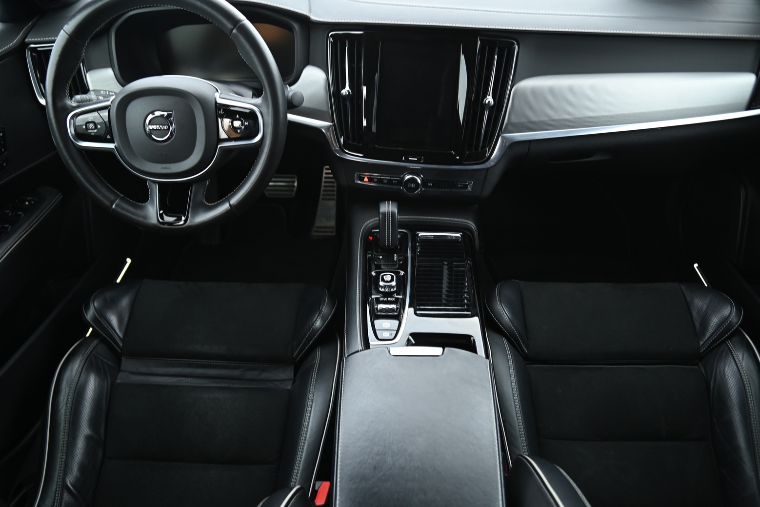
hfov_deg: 71.5
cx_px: 385
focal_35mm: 25
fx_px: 528
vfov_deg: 51.3
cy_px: 258
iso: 1250
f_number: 4
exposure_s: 1/5
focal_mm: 24
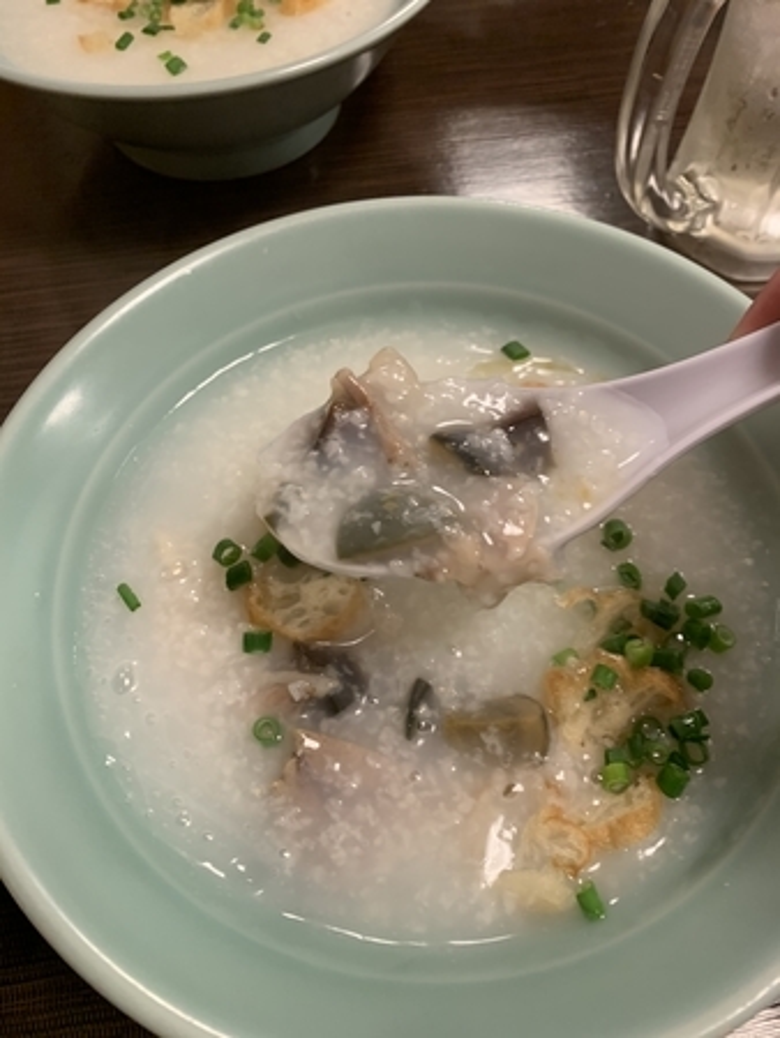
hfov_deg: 53.1
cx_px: 390
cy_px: 519
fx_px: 780
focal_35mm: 26
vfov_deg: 67.3
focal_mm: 4.25
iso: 125
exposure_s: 1/50
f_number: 1.8
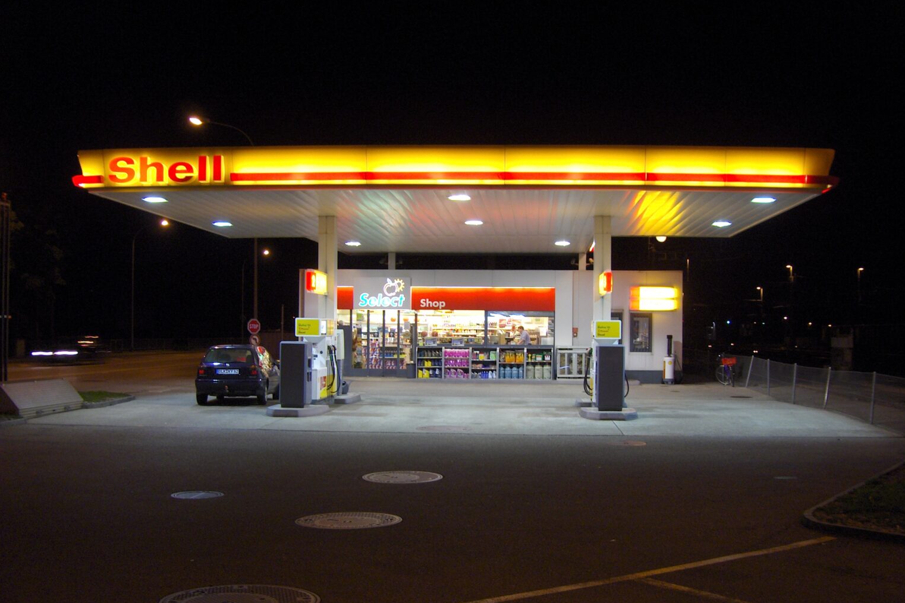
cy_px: 340
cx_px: 456
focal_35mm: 41
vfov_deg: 32.6
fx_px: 1031
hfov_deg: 47.4
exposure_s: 1/8.51
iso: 100
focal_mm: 8
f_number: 2.8
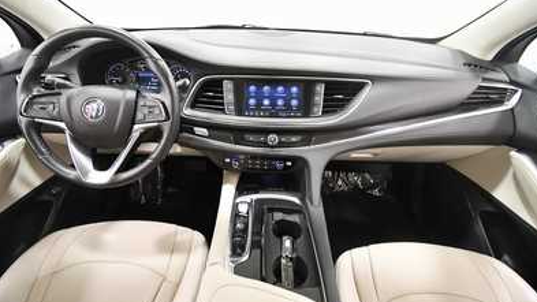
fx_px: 228
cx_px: 272
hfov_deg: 99.4
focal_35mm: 16
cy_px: 133
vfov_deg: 66.8
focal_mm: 10
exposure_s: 1/100
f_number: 4.5
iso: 3200
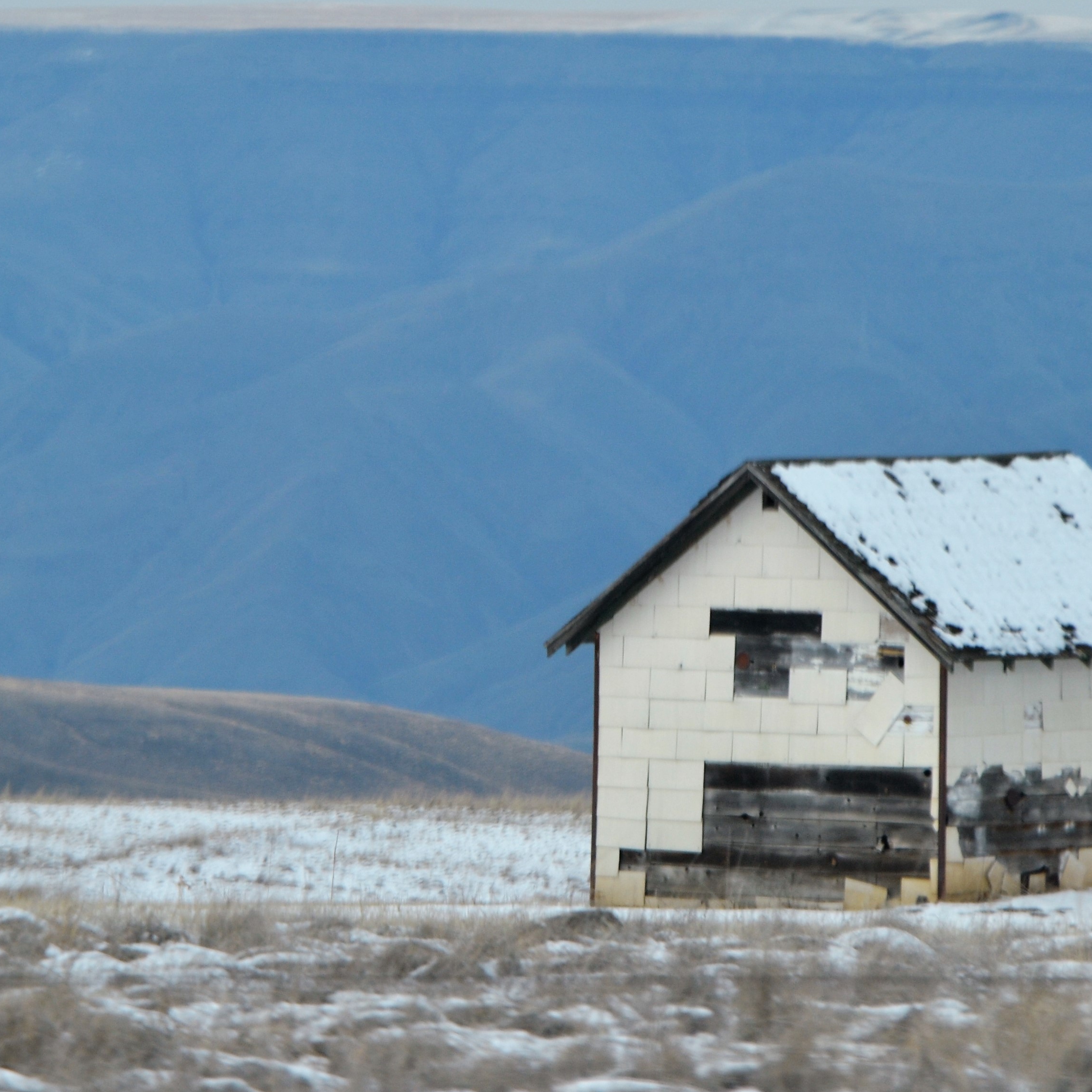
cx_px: 450
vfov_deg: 3.2
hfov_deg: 3.2
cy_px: 466
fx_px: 19308
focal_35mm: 541
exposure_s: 1/500
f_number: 5.6
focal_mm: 210
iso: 180
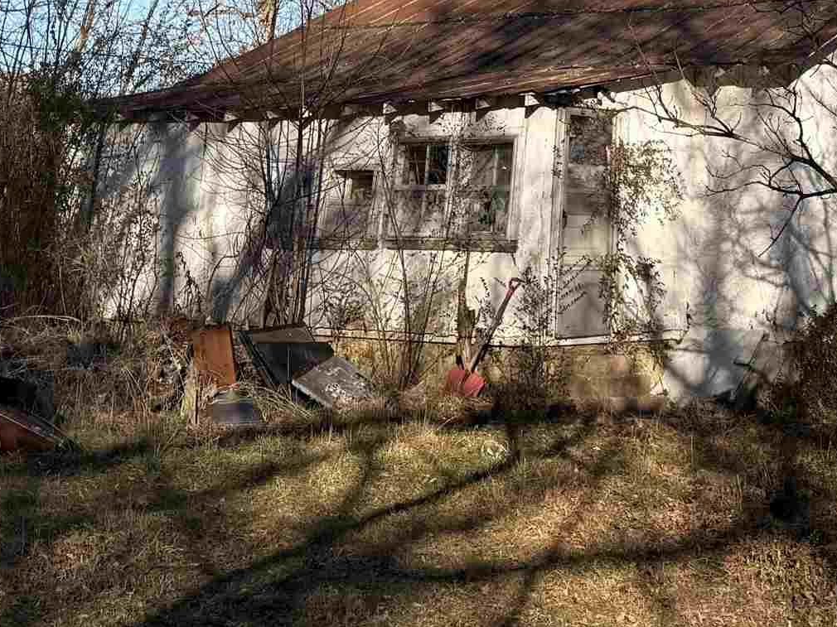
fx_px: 1765
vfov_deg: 18.4
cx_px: 704
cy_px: -239
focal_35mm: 73
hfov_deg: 26.1
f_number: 1.78
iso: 80
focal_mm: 6.76
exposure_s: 1/3145
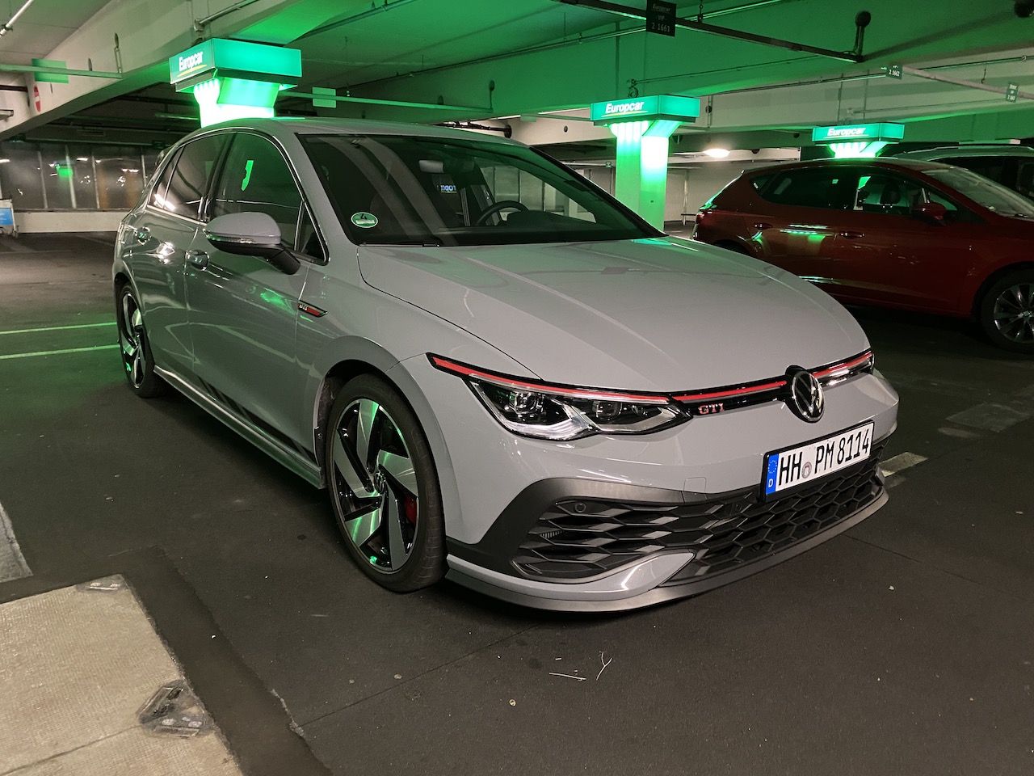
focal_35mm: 26
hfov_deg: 67.3
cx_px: 517
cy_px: 388
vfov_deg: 53.1
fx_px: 777
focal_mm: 4.25
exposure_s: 1/25
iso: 800
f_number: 1.8
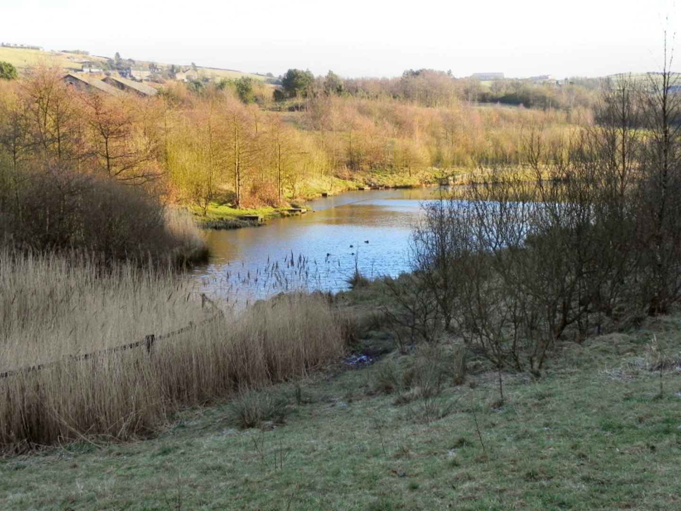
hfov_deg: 41.2
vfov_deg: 31.5
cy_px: 256
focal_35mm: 46
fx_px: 905
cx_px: 340
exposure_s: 1/122
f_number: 4.5
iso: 160
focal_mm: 8.2
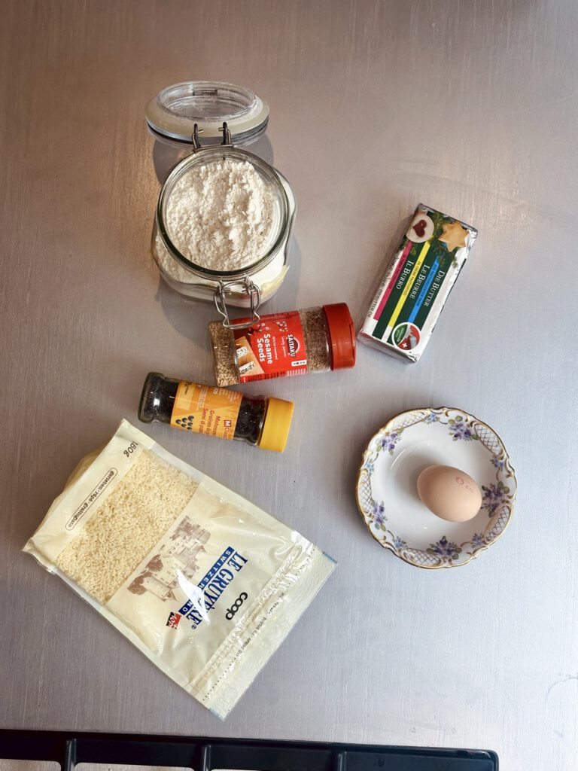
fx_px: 1069
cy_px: 386
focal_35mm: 48
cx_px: 289
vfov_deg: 39.7
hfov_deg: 30.3
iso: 80
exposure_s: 1/100
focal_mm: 6.86
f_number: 1.78
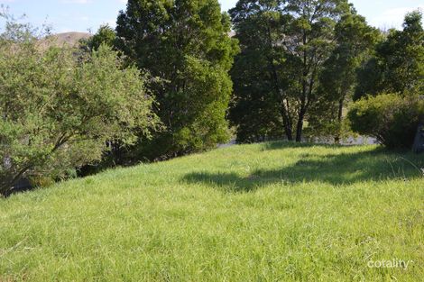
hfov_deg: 43.6
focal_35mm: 45
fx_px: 530
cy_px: 141
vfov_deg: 29.8
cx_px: 212
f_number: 6.3
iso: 100
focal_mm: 30
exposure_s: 1/160
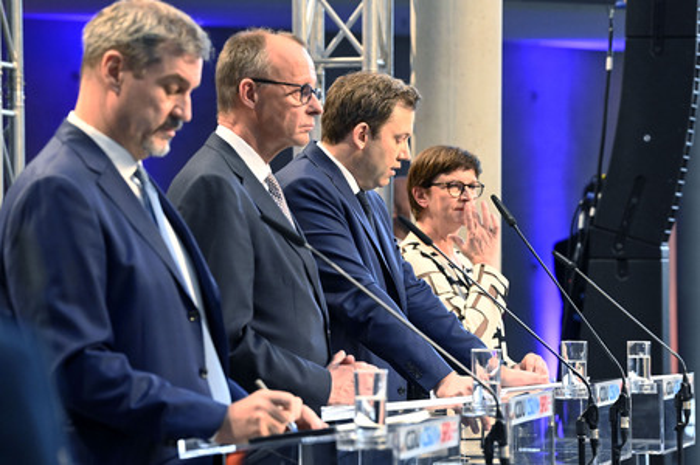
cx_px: 350
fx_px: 3594
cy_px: 232
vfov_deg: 7.4
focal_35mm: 185
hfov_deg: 11.1
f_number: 6.3
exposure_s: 1/640
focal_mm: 185
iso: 12800
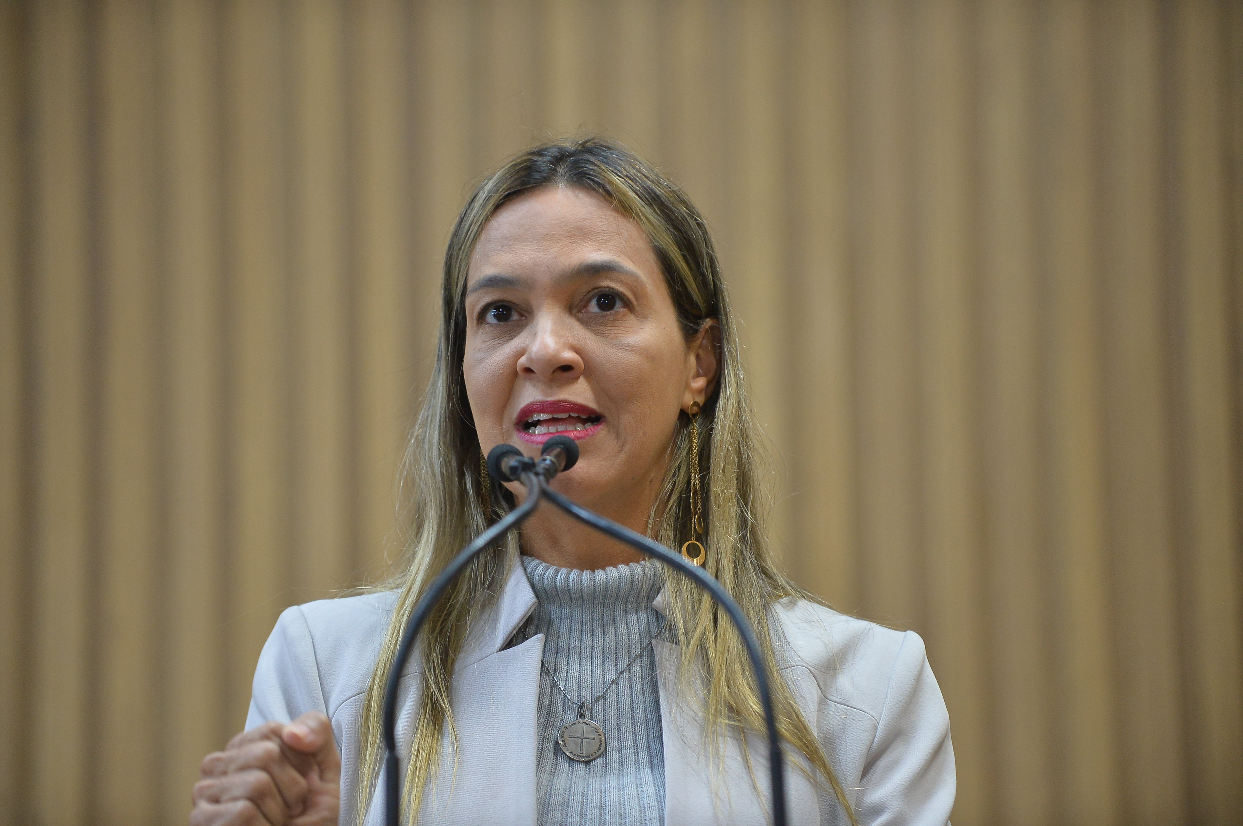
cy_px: 413
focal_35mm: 200
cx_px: 622
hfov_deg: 10.3
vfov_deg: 6.9
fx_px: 6898
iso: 3200
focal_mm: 200
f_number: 2.8
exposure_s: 1/320
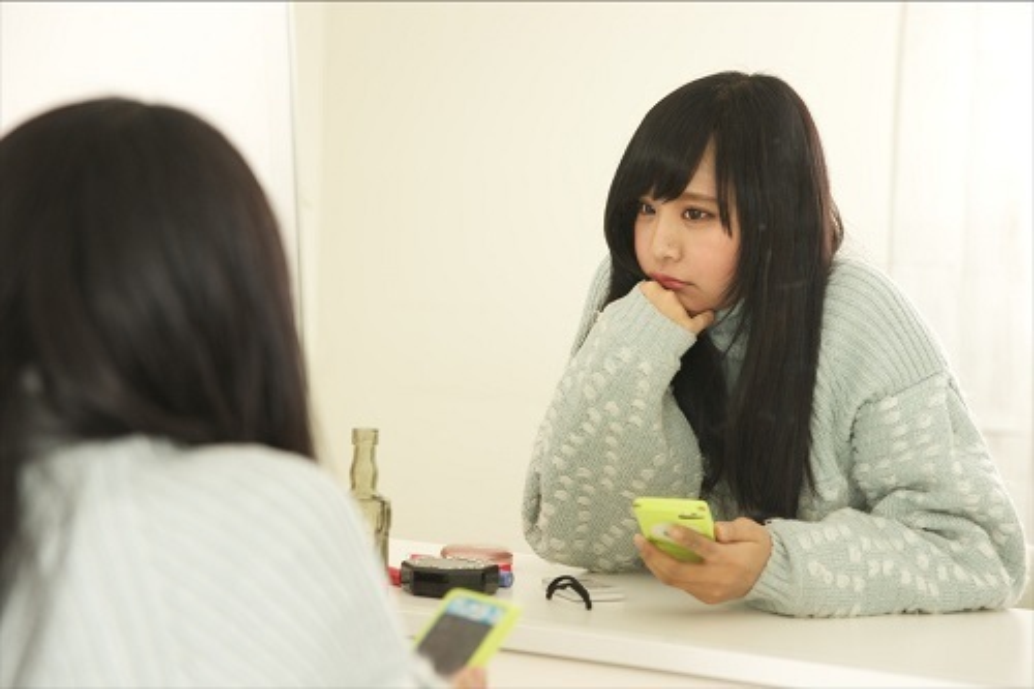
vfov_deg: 19.4
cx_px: 517
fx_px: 2010
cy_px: 344
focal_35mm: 70
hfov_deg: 28.9
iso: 320
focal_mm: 70
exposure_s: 1/125
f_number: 4
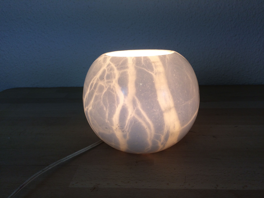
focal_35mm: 29
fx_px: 221
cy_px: 99
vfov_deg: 48.2
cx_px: 132
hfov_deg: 61.7
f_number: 2.2
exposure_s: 1/246
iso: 32
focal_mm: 4.15
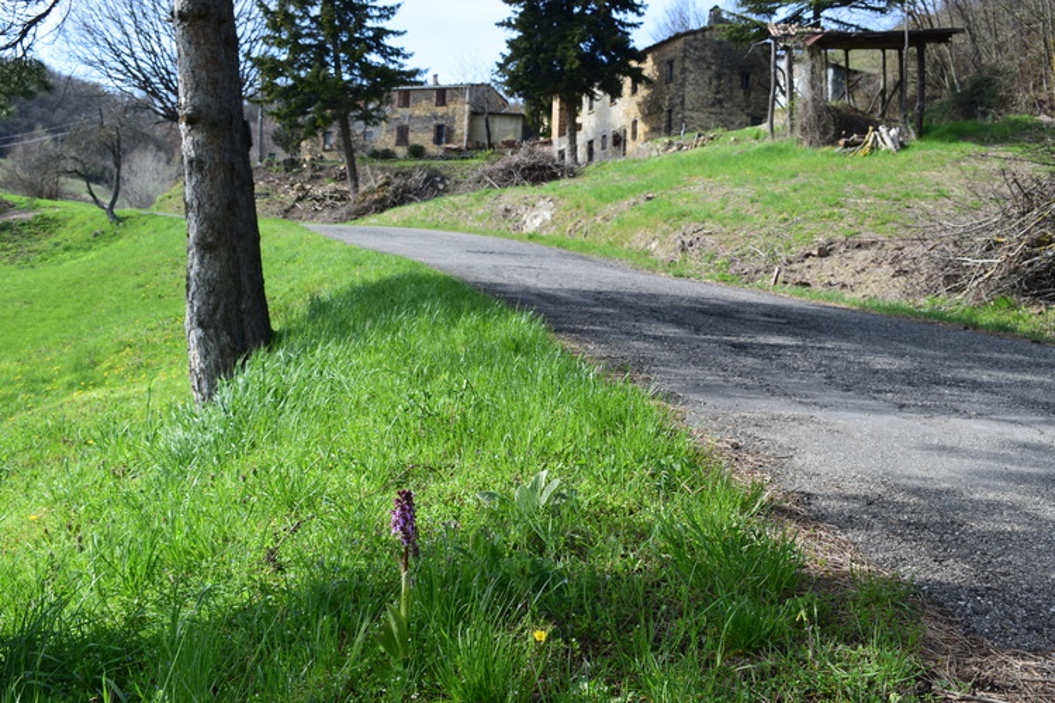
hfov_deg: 47.9
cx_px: 528
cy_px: 352
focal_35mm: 40
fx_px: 1187
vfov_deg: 33.0
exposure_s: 1/250
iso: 400
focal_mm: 27
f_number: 10
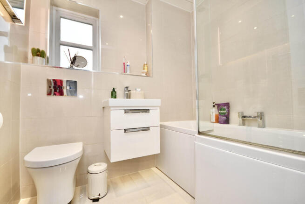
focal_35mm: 15
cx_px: 152
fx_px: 127
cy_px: 102
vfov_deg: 77.4
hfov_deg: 100.4
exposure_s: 1/60
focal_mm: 10
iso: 220
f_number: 4
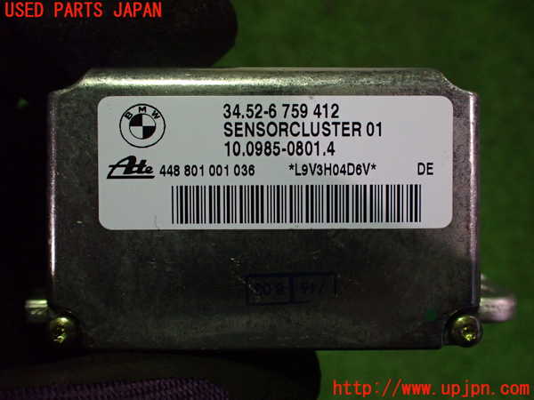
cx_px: 267
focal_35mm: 30
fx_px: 463
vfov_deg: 46.8
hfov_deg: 60.0
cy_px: 200
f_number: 2.3
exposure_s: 1/125
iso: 800
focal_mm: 5.4
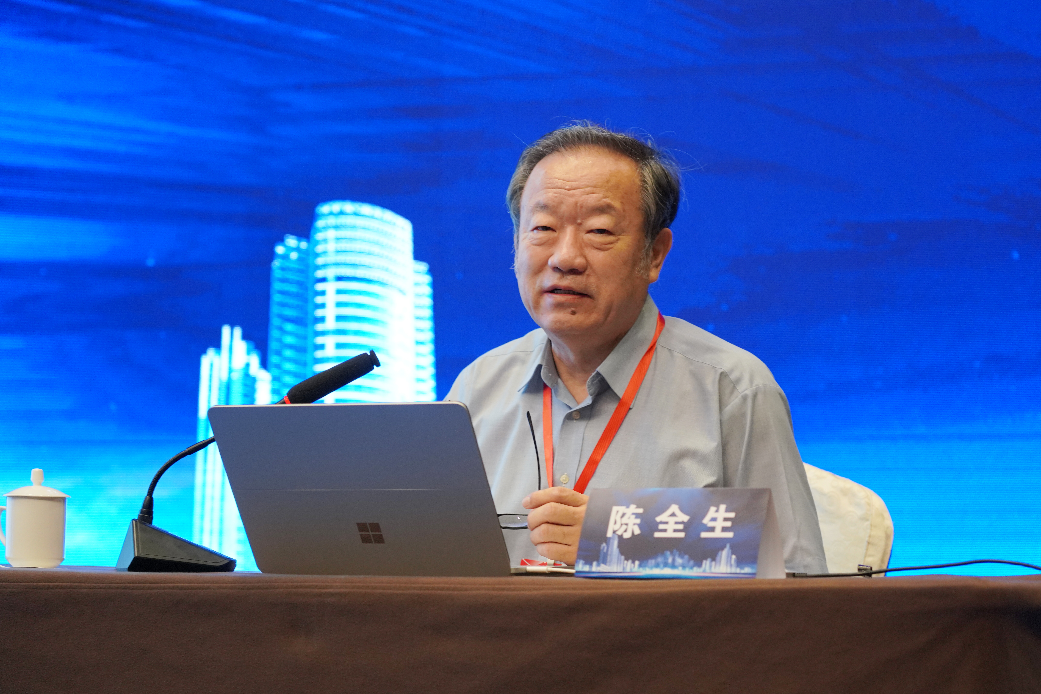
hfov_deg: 26.3
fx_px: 2227
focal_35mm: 77
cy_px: 347
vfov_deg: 17.7
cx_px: 520
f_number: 4
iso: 1600
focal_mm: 77
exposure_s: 1/160
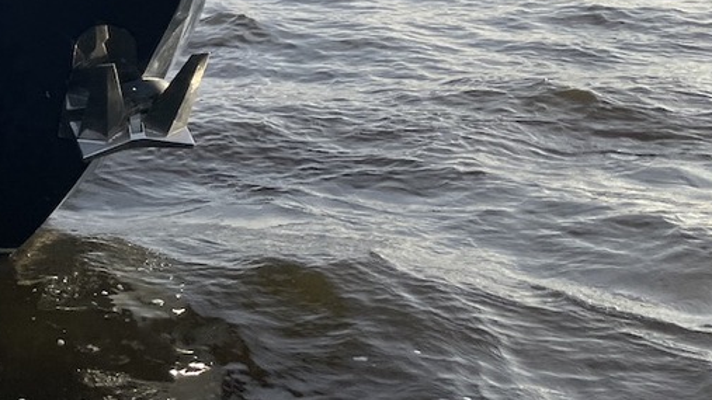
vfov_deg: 16.6
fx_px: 1265
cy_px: -175
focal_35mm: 67
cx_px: -88
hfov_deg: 28.3
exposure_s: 1/3125
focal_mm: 4.2
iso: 32
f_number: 1.6
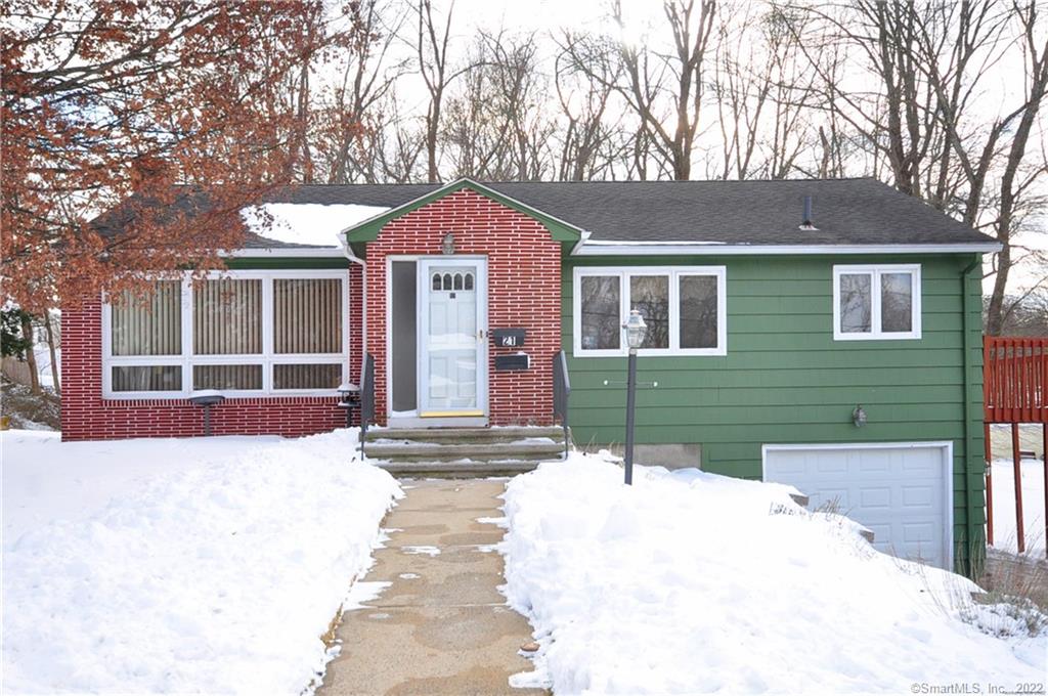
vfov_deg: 43.5
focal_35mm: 30
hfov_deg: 62.0
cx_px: 524
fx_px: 872
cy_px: 348
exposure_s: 1/250
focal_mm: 20
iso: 400
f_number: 7.1
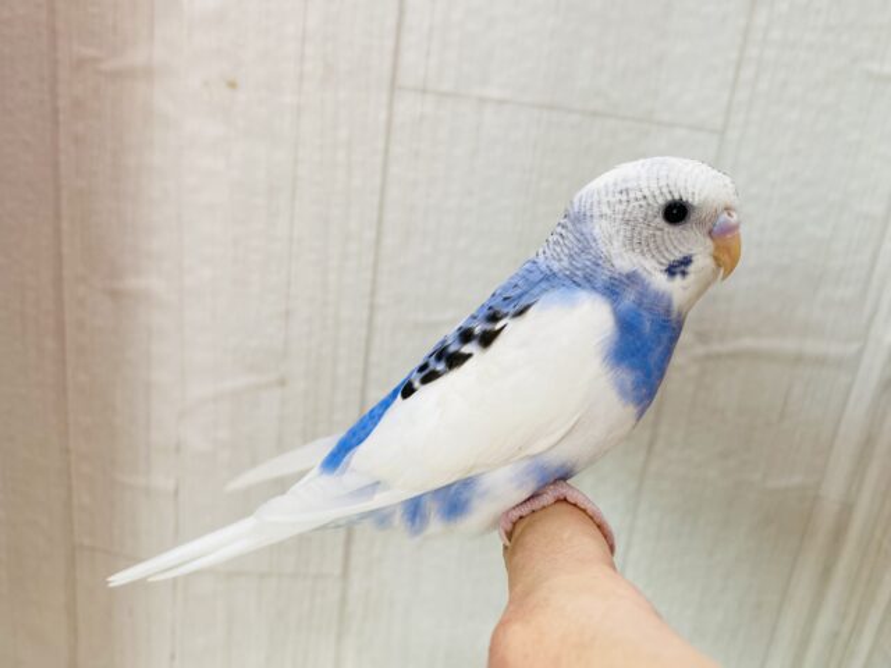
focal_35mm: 25
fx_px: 643
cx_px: 446
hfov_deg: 69.4
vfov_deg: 54.9
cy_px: 334
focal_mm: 4.25
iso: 32
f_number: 1.8
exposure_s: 1/100
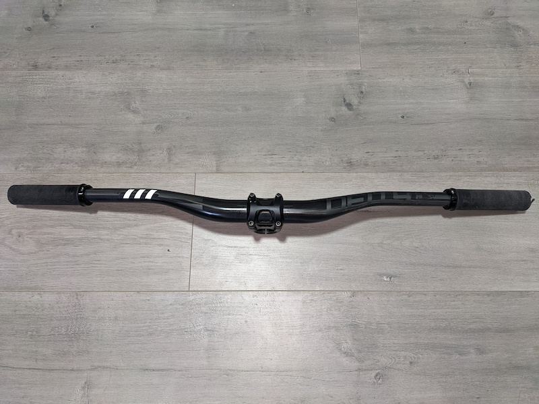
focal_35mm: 27
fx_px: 420
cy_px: 202
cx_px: 270
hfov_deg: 65.3
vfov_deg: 51.4
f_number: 1.73
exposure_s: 1/60
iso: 386
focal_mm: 4.38
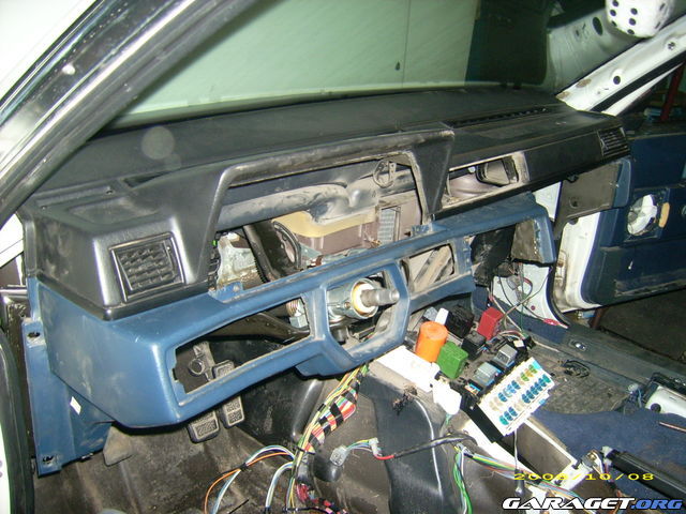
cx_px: 343
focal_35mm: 35
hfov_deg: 52.6
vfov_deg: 40.7
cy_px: 257
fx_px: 694
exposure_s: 1/60
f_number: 2.8
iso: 100
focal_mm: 5.95
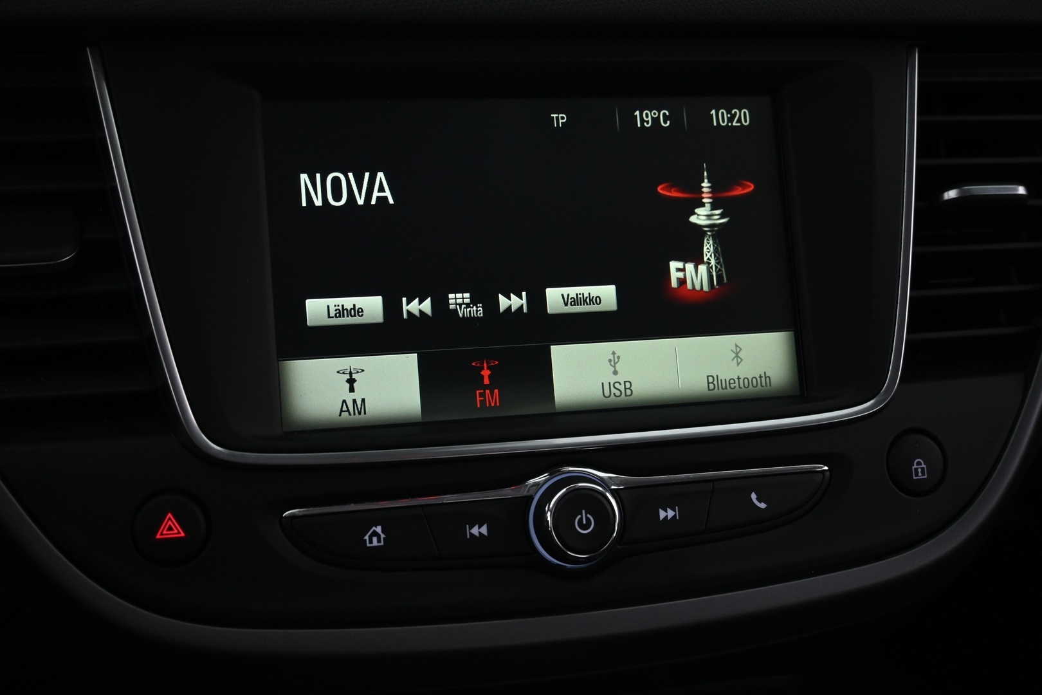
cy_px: 348
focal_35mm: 40
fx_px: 1150
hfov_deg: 48.7
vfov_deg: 33.6
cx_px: 521
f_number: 4.5
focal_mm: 26.5
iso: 1100
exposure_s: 1/40
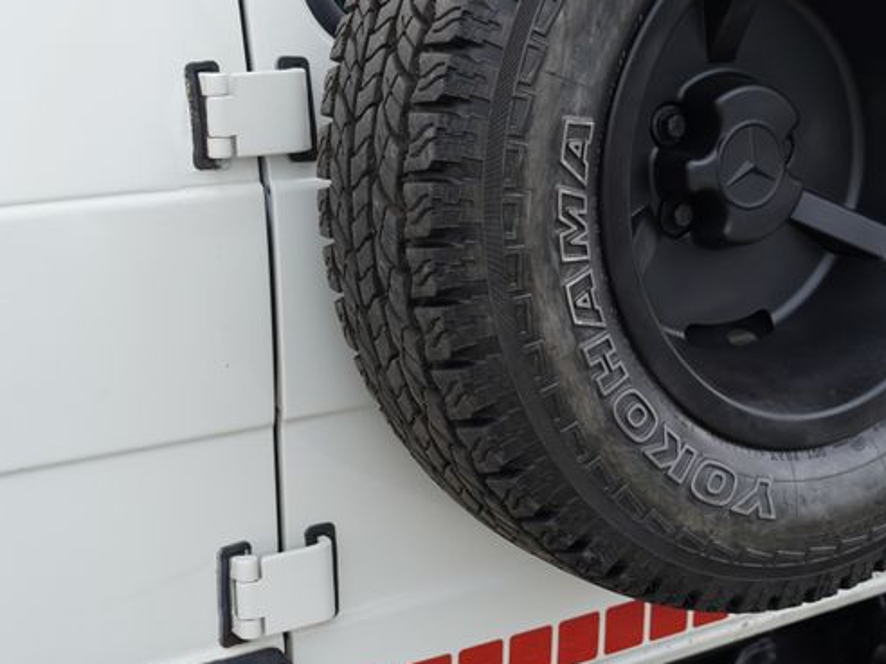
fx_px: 1689
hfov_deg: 29.1
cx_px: 618
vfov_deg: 22.2
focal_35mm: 66
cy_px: 255
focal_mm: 33
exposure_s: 1/60
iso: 100
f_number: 4
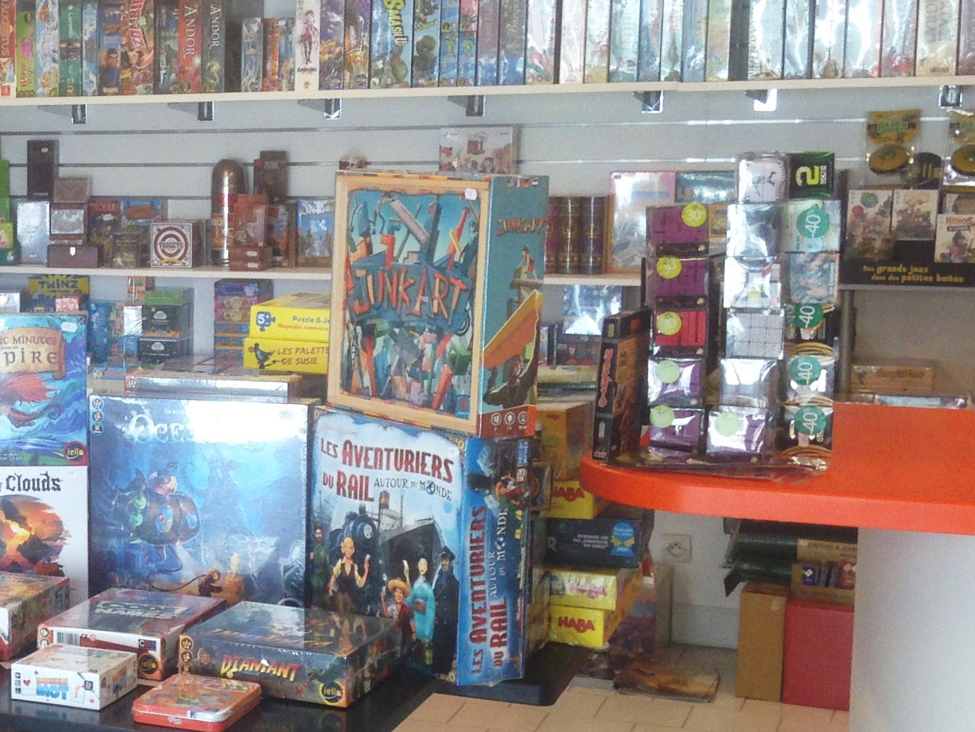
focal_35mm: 78
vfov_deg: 18.9
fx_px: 2197
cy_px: 396
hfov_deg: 23.6
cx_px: -78
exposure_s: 1/60
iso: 64
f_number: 2.4
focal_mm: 4.12
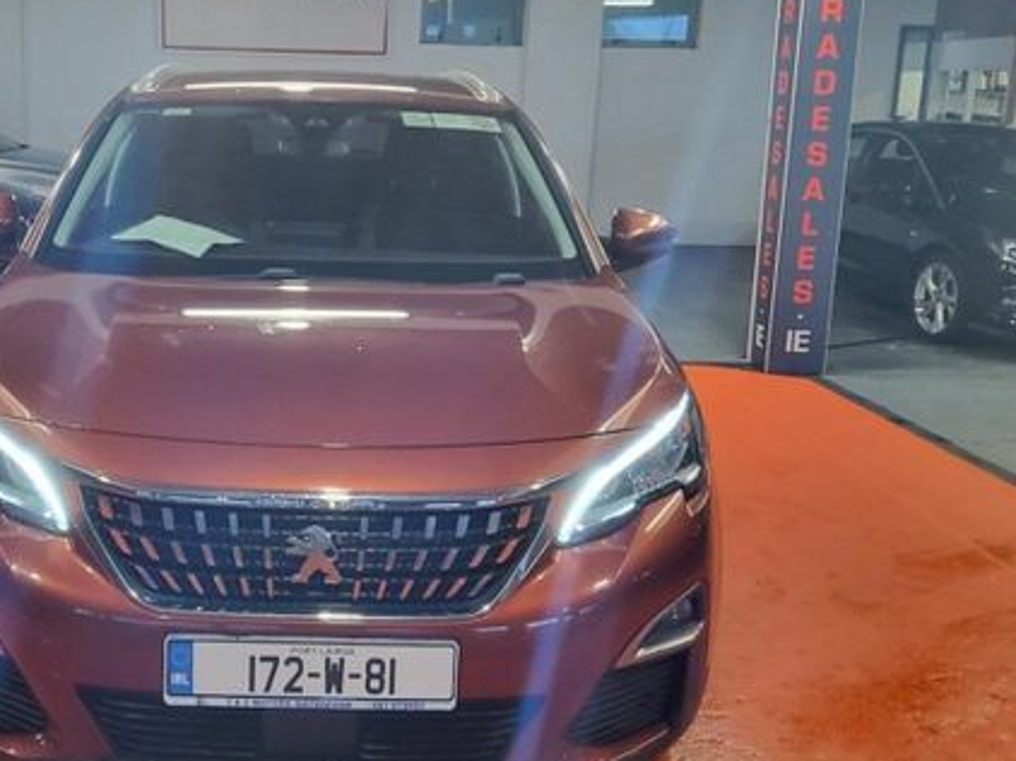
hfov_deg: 49.1
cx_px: 323
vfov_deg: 38.6
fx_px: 1085
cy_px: 395
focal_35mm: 37
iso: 250
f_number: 2
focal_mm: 3.08
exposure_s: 1/50
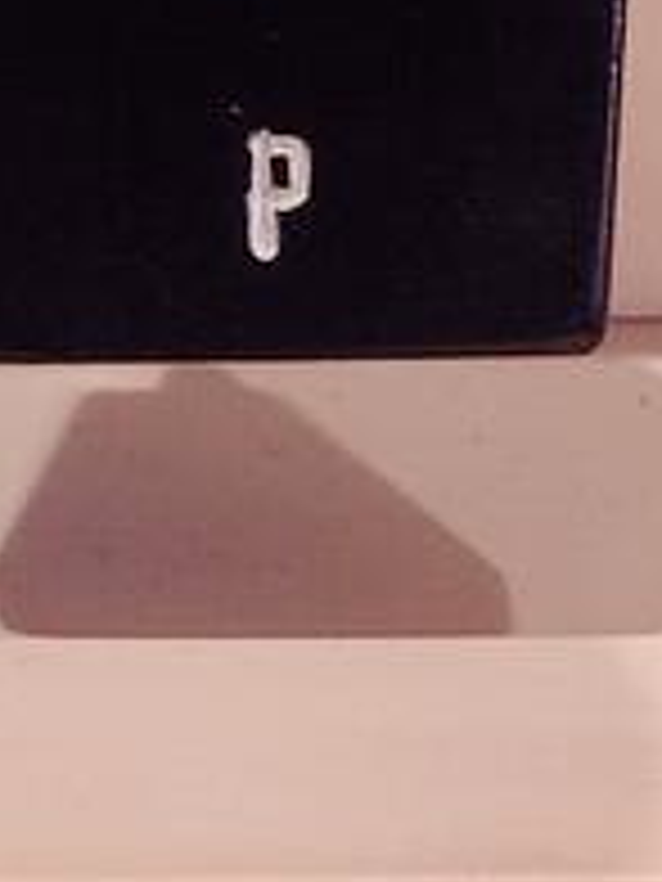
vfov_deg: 13.3
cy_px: -284
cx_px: -874
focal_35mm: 143
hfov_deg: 9.4
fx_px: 3646
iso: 452
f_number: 1.88
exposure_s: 1/33.3
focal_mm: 6.06
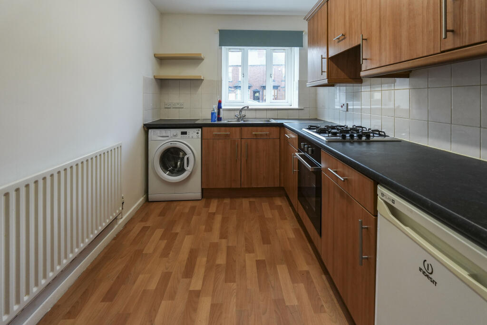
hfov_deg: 97.6
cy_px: 162
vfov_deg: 74.6
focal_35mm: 16
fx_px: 213
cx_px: 244
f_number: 4
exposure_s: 1/160
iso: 500
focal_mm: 10.5
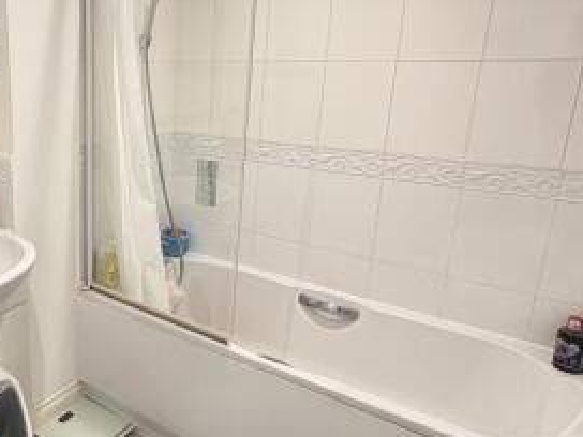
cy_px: 192
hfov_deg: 55.5
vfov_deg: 46.7
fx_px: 505
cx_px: 113
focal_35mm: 30
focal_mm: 2.22
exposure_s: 1/50
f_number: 2.2
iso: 200
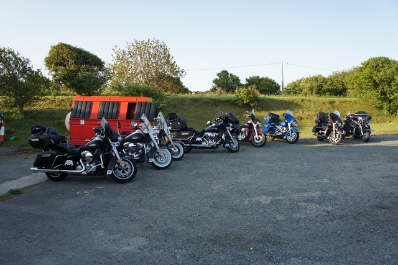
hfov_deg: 64.6
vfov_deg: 45.6
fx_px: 315
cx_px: 199
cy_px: 132
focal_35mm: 28
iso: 200
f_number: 7.1
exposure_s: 1/125
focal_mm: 19
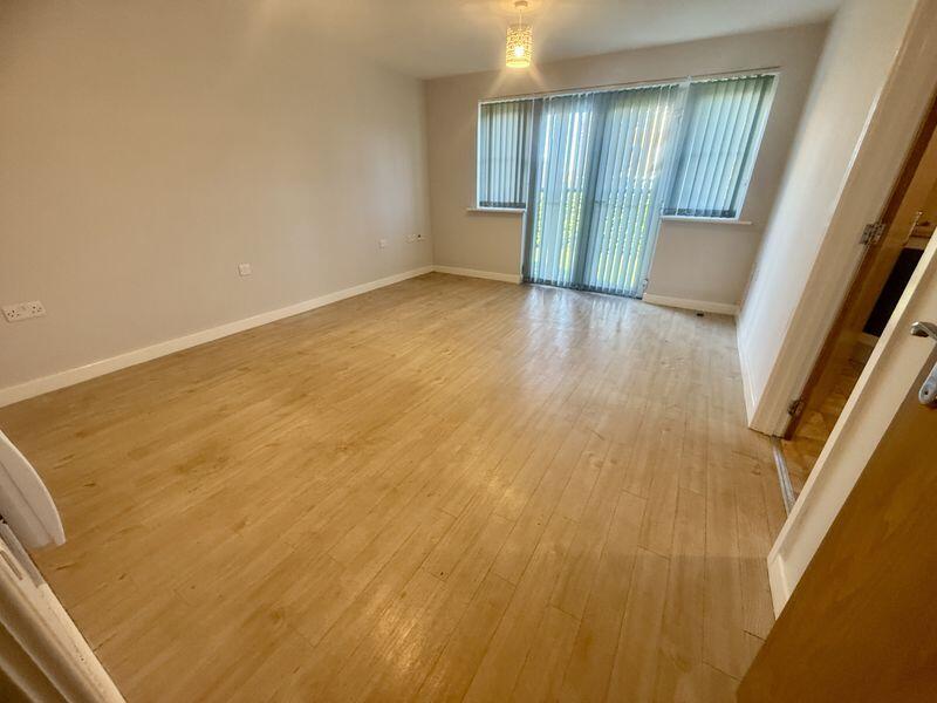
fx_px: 379
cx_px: 468
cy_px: 352
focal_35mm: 14
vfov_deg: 85.7
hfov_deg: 102.1
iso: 200
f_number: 2.2
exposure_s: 1/50
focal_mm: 2.22
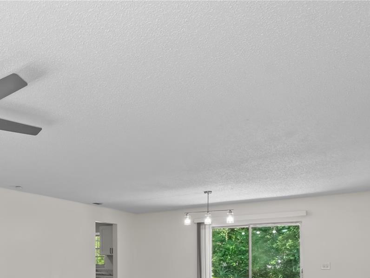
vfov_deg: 44.1
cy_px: 248
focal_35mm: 29
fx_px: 310
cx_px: 52
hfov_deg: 55.3
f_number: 9
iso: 250
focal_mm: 10
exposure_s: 1/13
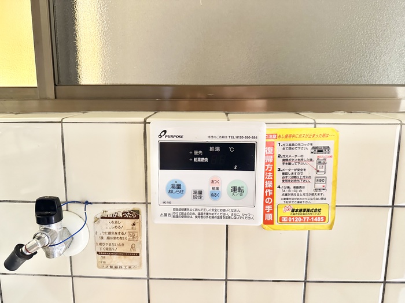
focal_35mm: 24
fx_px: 281
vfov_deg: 56.8
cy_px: 152
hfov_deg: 71.6
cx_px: 202
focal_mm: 6.86
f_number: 1.78
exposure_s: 1/60
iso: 640
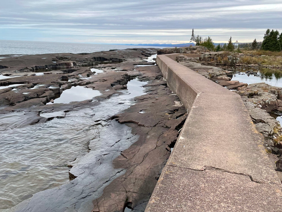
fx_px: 212
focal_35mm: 26
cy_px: 106
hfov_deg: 67.3
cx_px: 141
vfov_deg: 53.1
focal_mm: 4.2
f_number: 1.6
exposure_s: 1/121
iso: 64
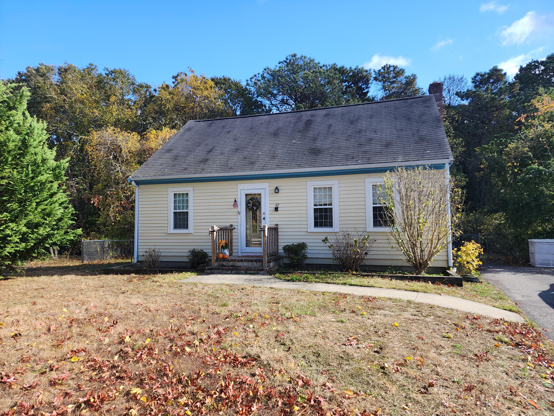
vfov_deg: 58.9
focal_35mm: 23
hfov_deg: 73.9
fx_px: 368
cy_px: 208
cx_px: 277
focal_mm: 6.4
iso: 12
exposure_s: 1/371
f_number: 1.8
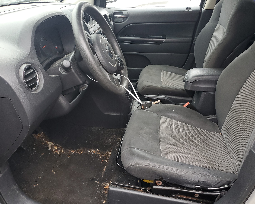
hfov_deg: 62.2
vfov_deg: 51.5
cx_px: 128
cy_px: 100
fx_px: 211
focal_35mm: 28
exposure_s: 1/120
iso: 73
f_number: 1.5
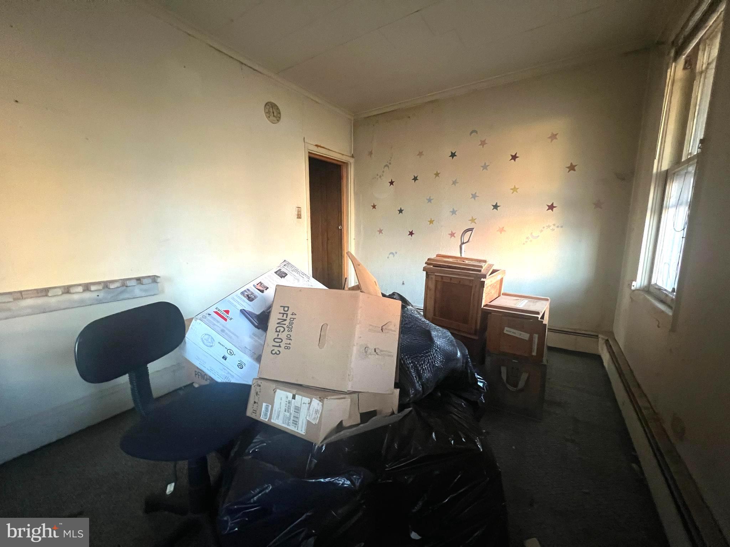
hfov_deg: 106.2
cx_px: 365
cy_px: 274
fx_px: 274
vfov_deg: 89.9
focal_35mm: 13
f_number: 1.8
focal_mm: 1.57
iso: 640
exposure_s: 1/60
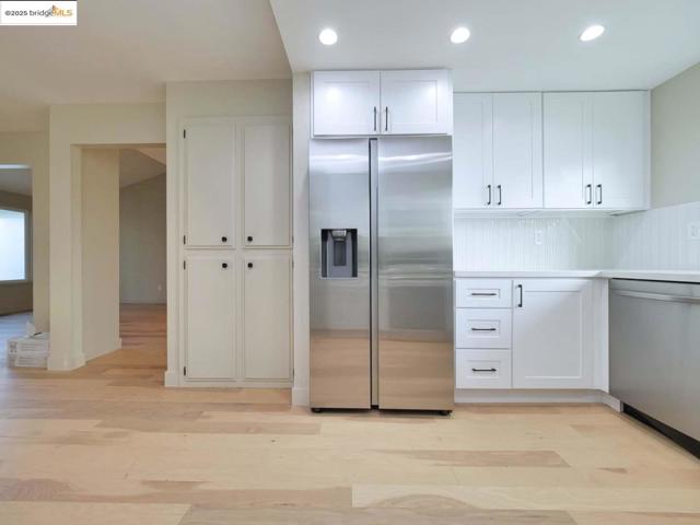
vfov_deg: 85.7
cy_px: 262
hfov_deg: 102.1
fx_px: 283
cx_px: 350
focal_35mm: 14
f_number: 5.6
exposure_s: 1/125
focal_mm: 7
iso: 800
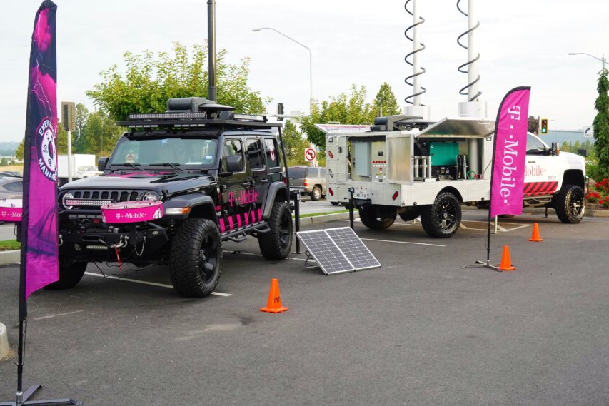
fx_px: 711
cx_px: 346
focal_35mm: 42
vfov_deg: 31.8
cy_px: 171
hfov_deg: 46.3
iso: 1600
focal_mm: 35
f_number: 10
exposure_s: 1/250
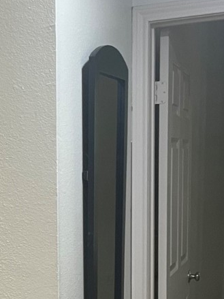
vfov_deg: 20.3
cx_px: -49
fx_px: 786
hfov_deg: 15.6
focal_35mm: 91
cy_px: 345
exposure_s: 1/60
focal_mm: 4.2
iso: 125
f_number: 1.6
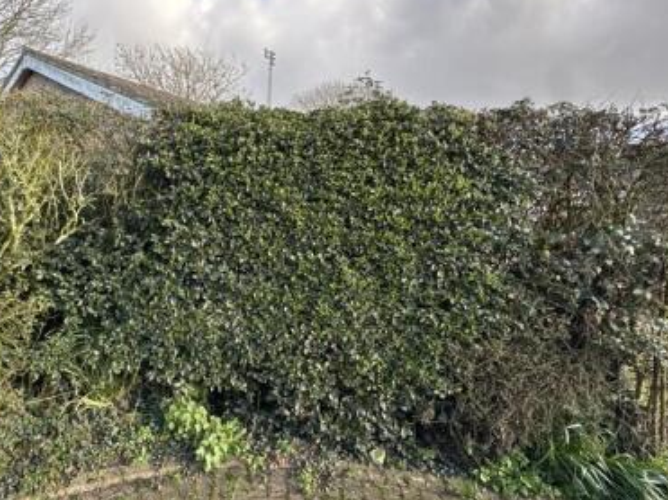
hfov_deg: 73.5
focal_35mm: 22
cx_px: 210
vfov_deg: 61.0
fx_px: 424
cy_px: 235
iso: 40
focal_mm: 2.22
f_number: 2.2
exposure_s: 1/349
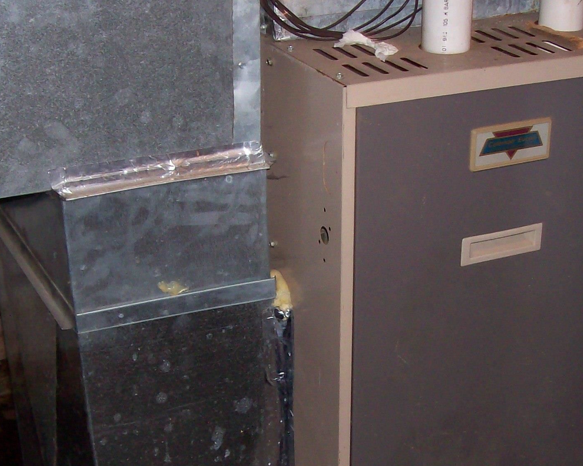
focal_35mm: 71
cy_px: 309
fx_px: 1225
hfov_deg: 26.8
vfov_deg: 21.5
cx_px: 301
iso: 80
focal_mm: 6
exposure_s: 1/64
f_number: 2.7
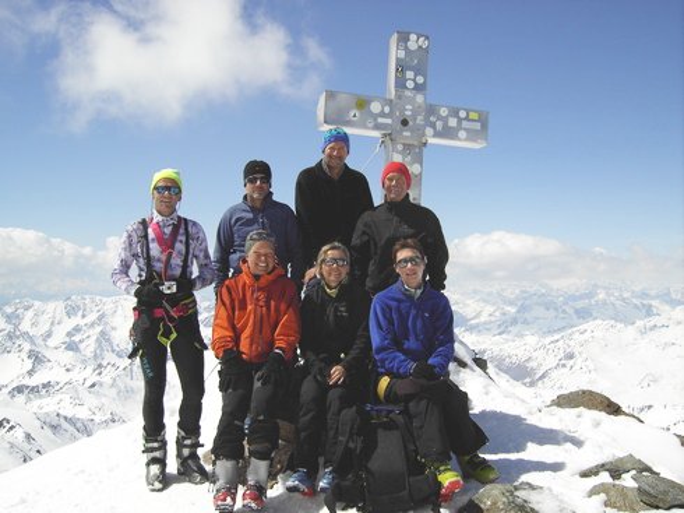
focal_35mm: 35
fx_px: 691
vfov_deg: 40.7
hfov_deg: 52.6
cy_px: 256
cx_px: 342
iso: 50
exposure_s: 1/500
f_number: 6.7
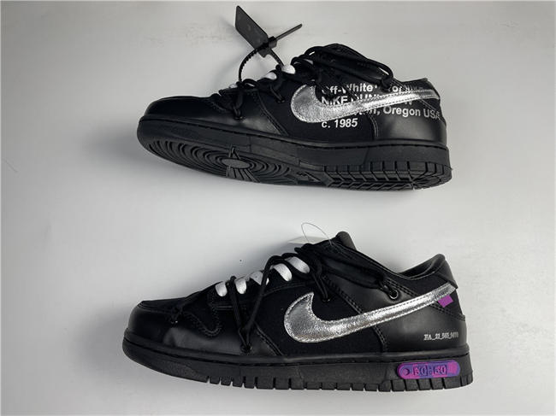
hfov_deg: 67.3
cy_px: 208
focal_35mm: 26
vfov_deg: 53.0
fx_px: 417
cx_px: 278
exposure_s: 1/100
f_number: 1.6
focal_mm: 4.2
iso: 40
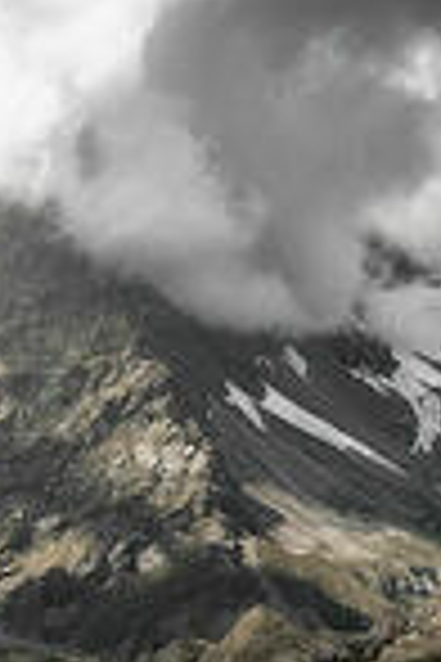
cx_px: 9
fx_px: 1948
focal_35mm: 106
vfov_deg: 17.8
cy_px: 910
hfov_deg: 12.8
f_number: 8
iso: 200
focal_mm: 17.4
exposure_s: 1/600
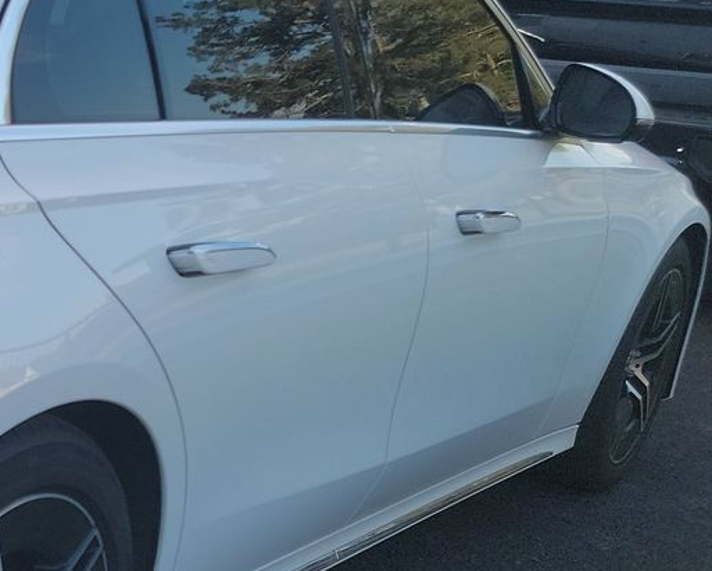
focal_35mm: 73
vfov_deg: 21.0
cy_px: 326
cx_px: -303
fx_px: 1539
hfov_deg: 22.3
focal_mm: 6.7
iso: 50
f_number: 1.8
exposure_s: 1/271
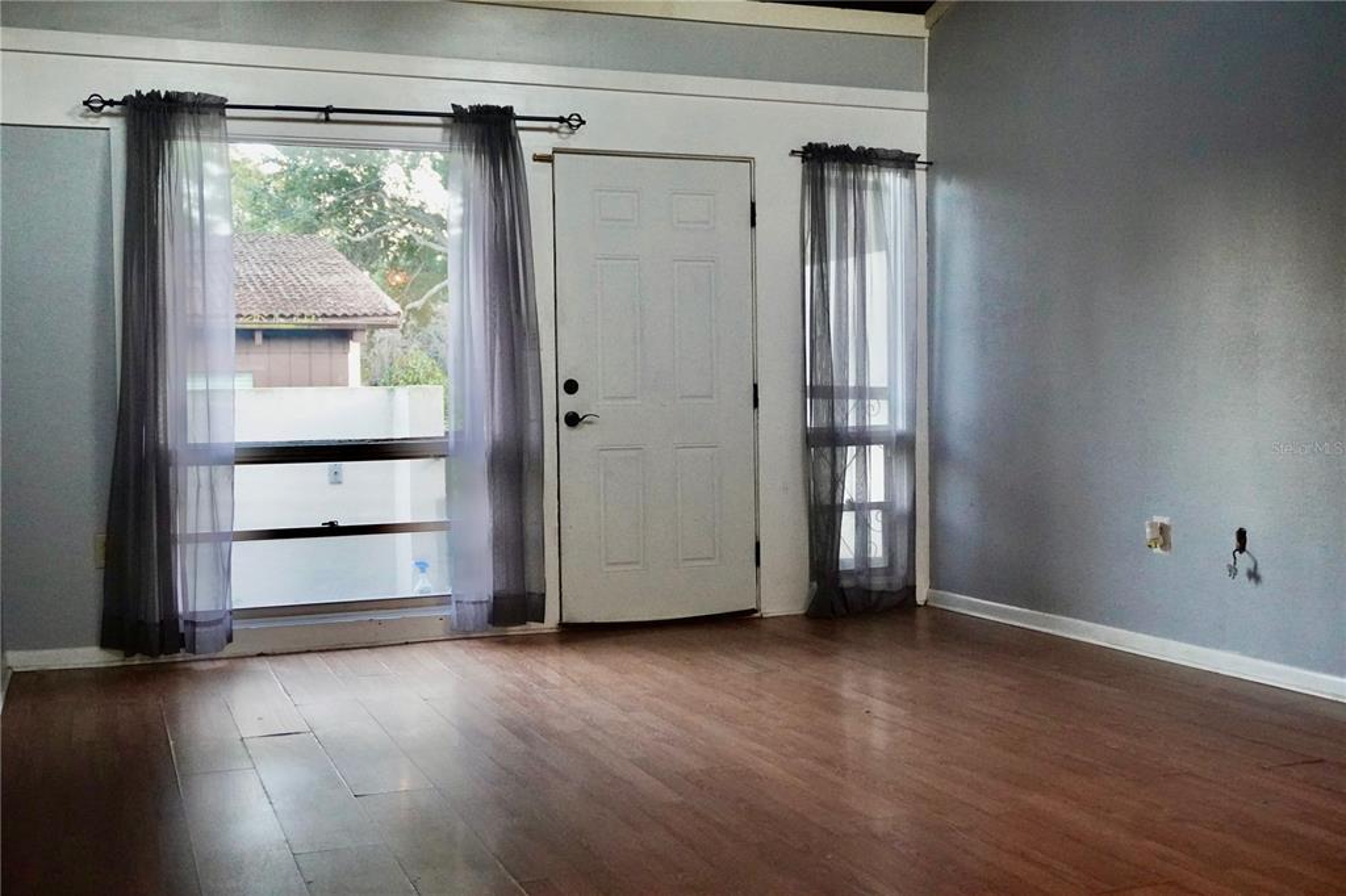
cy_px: 448
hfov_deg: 49.6
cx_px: 673
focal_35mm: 39
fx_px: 1458
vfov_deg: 34.2
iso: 4000
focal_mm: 26
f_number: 4.5
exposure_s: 1/160
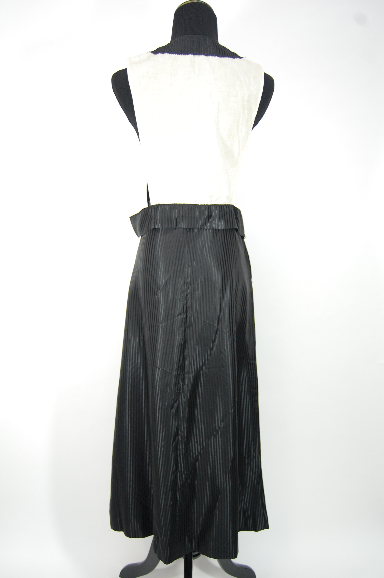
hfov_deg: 43.5
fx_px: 481
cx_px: 192
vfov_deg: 62.0
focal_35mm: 30
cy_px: 289
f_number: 3.8
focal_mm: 20
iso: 560
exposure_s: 1/30
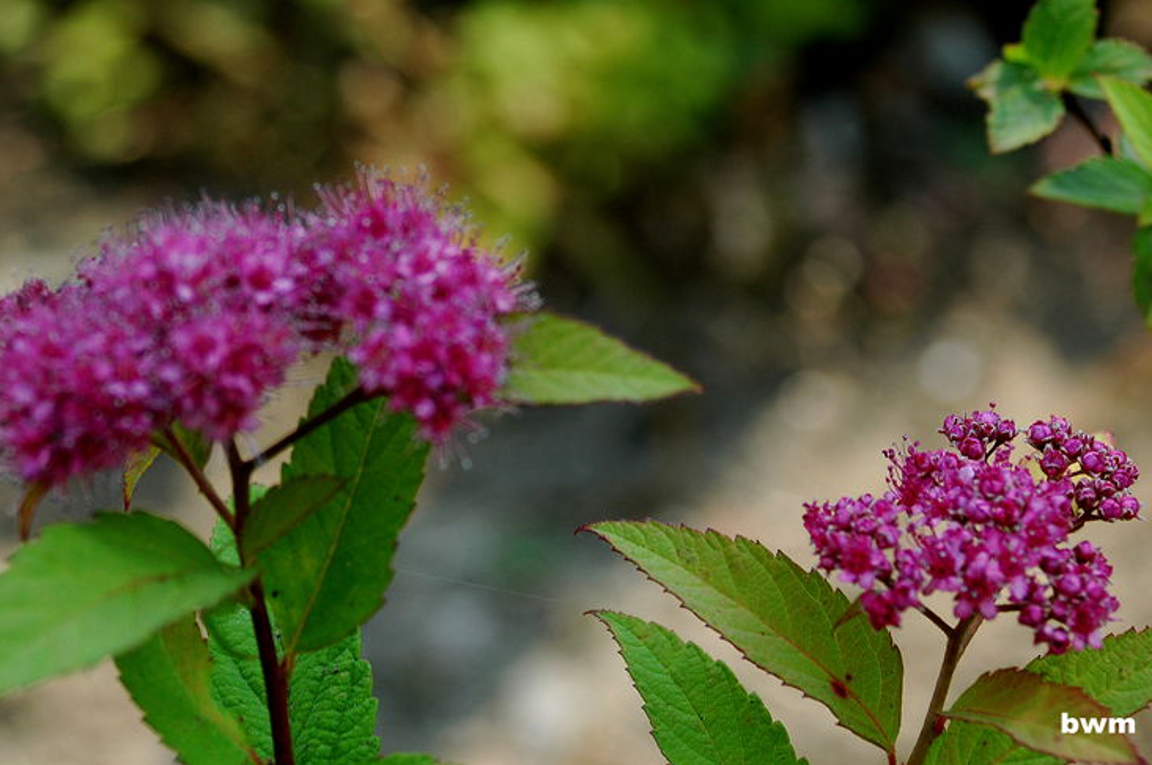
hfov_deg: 12.5
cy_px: 349
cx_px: 548
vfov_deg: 8.3
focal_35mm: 164
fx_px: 5241
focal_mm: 100
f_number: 9
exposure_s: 1/200
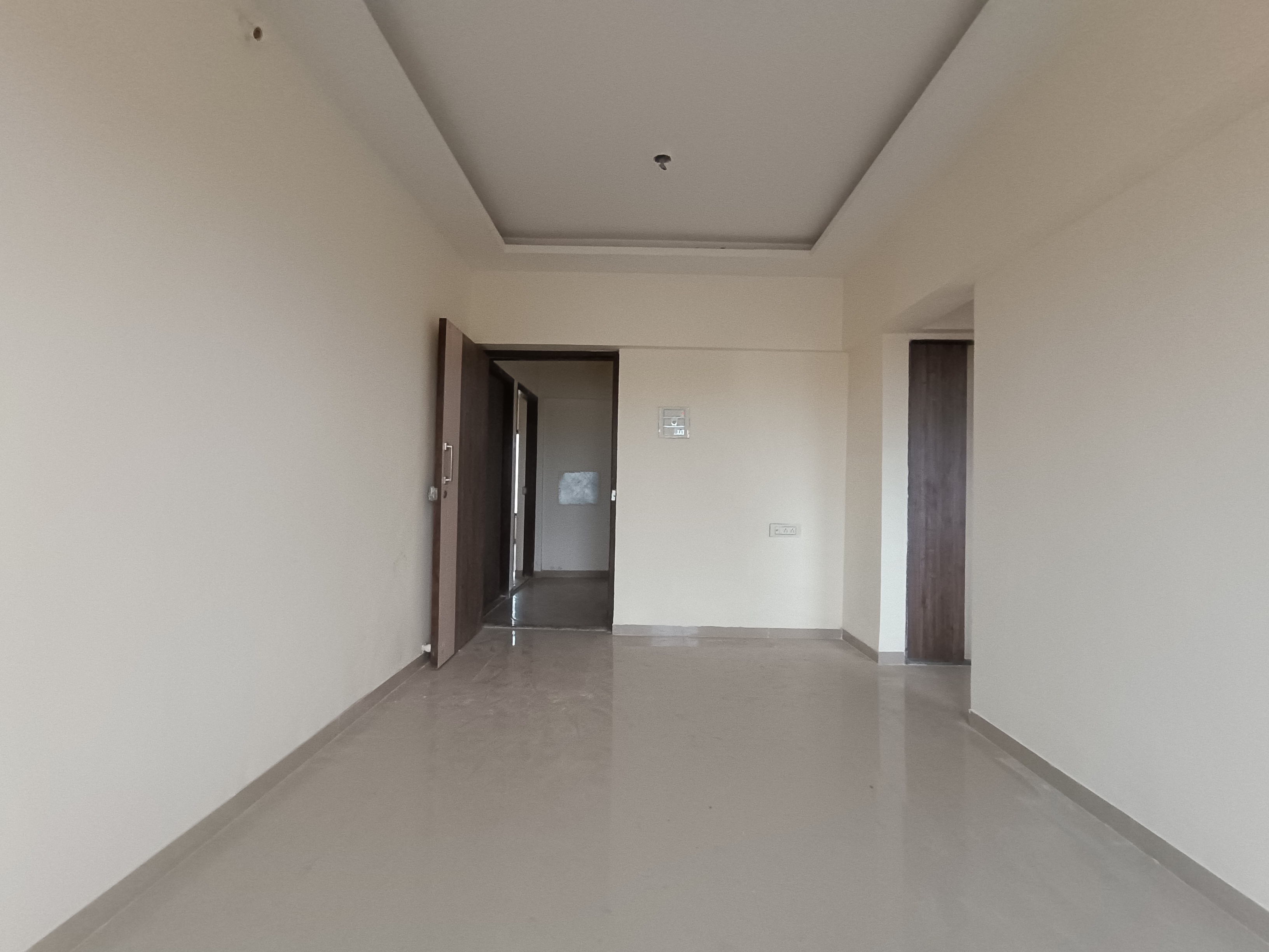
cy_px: 476
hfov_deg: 94.5
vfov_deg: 78.1
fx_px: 587
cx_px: 634
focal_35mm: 16
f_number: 2.2
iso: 466
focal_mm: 1.66
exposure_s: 1/50
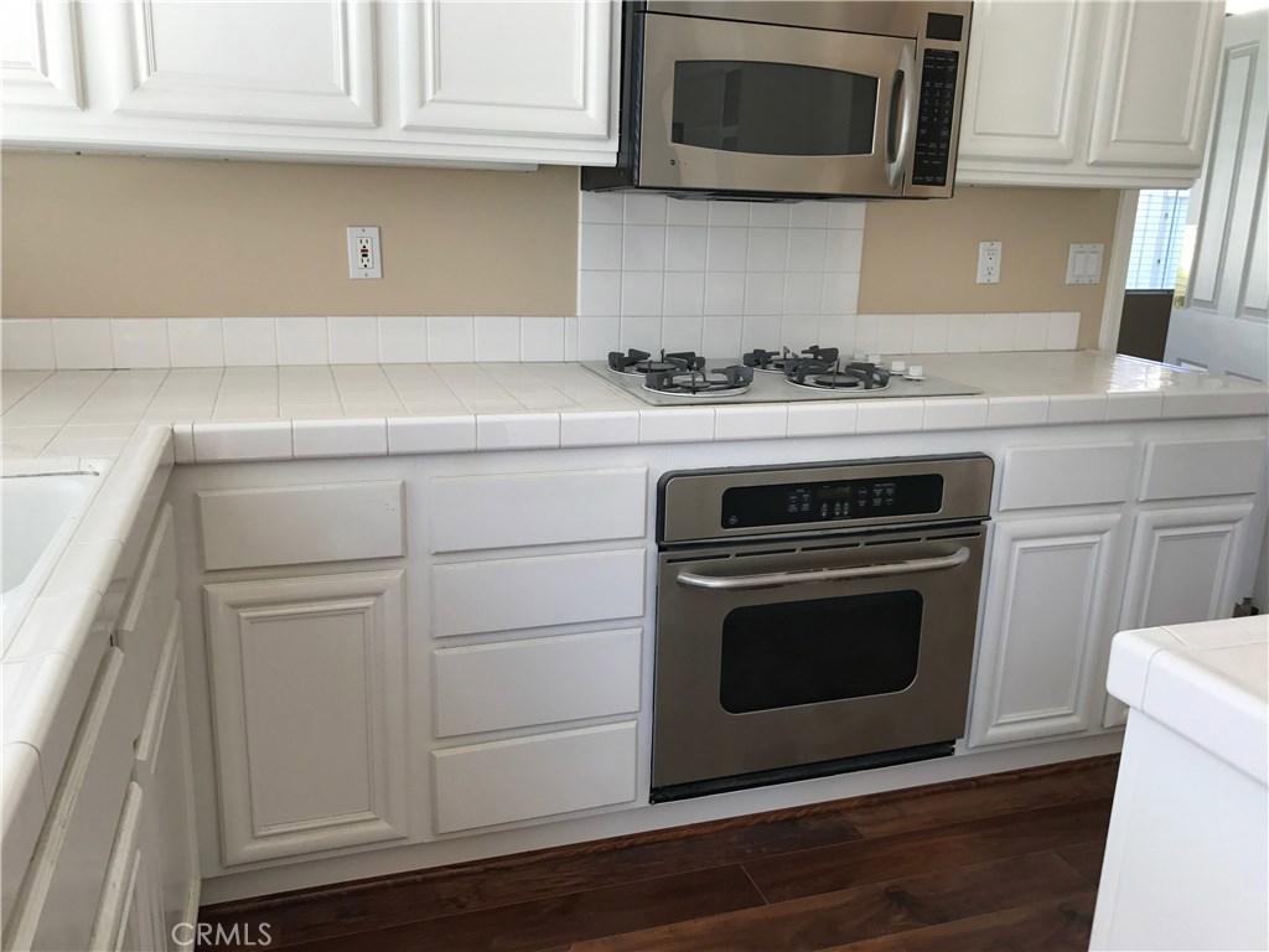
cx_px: 634
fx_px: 1026
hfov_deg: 63.4
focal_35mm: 28
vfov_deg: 49.7
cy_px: 476
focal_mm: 3.99
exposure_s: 1/120
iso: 40
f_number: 1.8
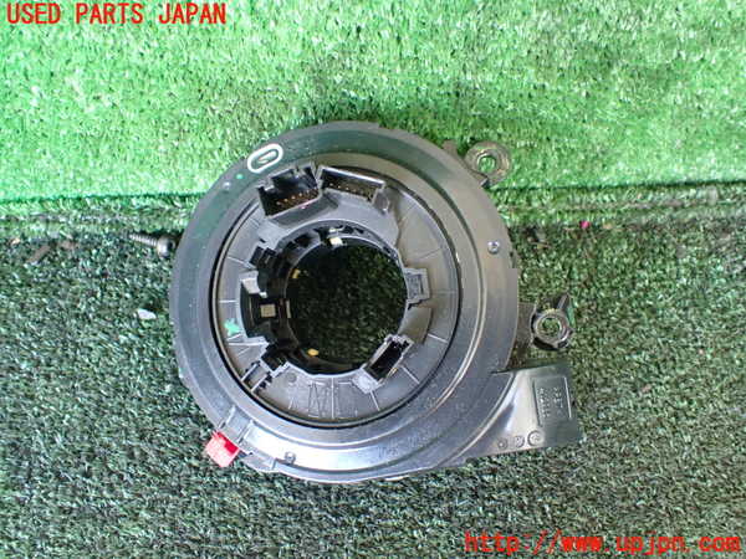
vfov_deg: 46.8
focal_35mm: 30
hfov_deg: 60.0
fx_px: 647
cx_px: 373
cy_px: 280
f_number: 2.3
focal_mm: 5.4
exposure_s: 1/40
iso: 800
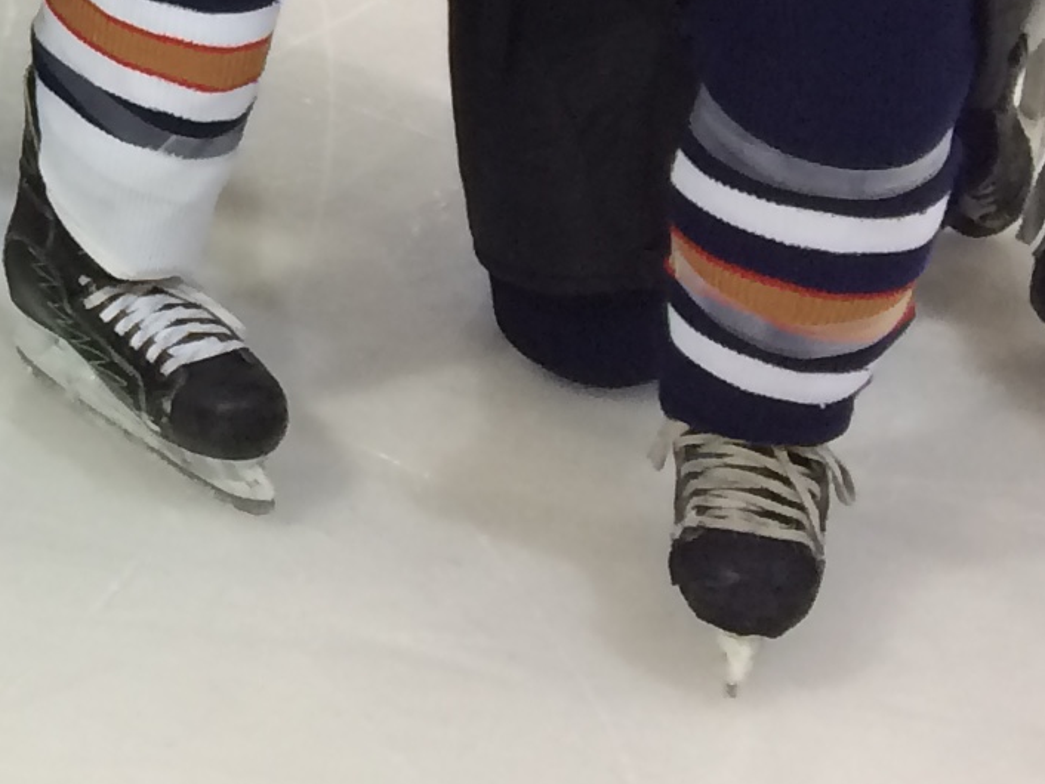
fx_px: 4047
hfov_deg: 13.1
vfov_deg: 10.3
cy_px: -685
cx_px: -903
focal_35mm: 134
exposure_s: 1/30
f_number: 2.2
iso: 80
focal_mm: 4.15
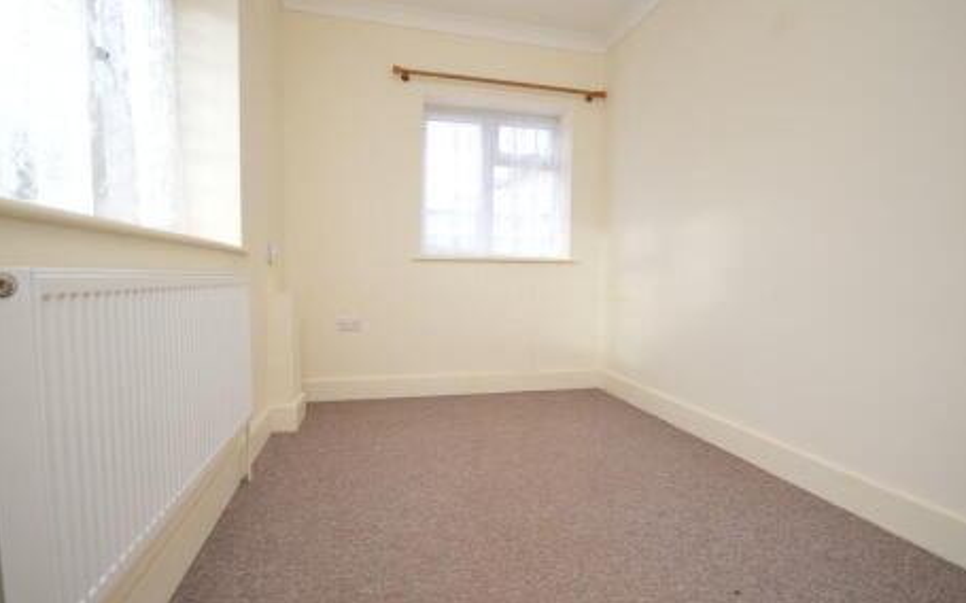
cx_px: 467
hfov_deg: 97.8
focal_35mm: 16
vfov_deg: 71.2
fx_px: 421
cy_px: 298
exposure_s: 1/80
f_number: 4.5
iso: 400
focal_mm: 10
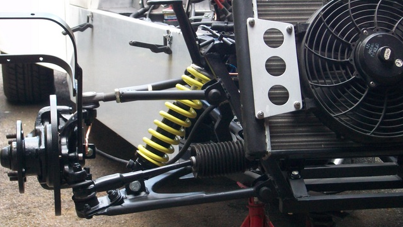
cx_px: 201
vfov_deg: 13.4
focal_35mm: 90
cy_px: 99
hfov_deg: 23.7
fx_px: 962
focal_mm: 13.7
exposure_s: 1/60
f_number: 4.6
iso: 160
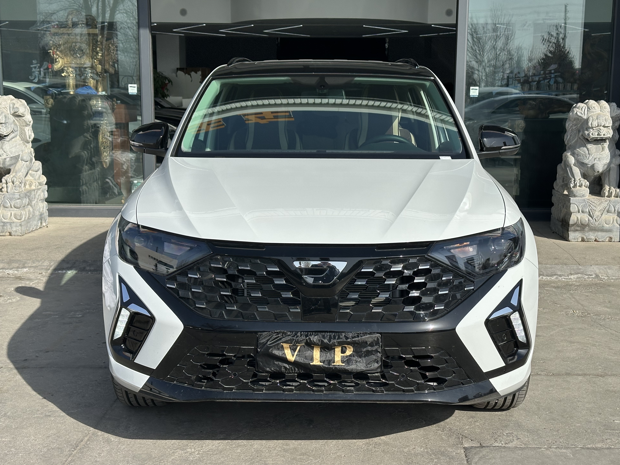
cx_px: 320
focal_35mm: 50
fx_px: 896
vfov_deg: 29.1
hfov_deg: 38.2
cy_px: 235
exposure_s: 1/5263
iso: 64
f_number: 1.78
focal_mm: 6.86
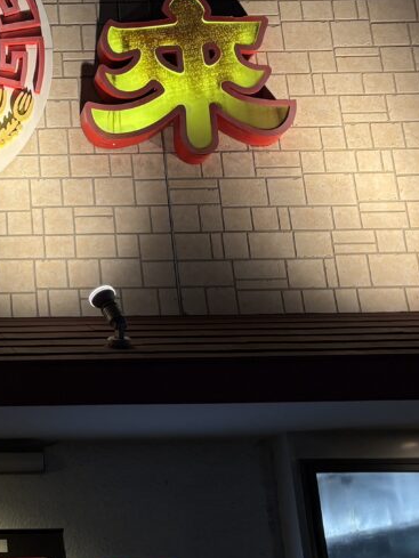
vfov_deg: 28.5
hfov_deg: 19.7
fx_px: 1097
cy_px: 300
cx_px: -143
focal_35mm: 68
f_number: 1.6
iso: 80
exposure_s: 1/50
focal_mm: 5.96
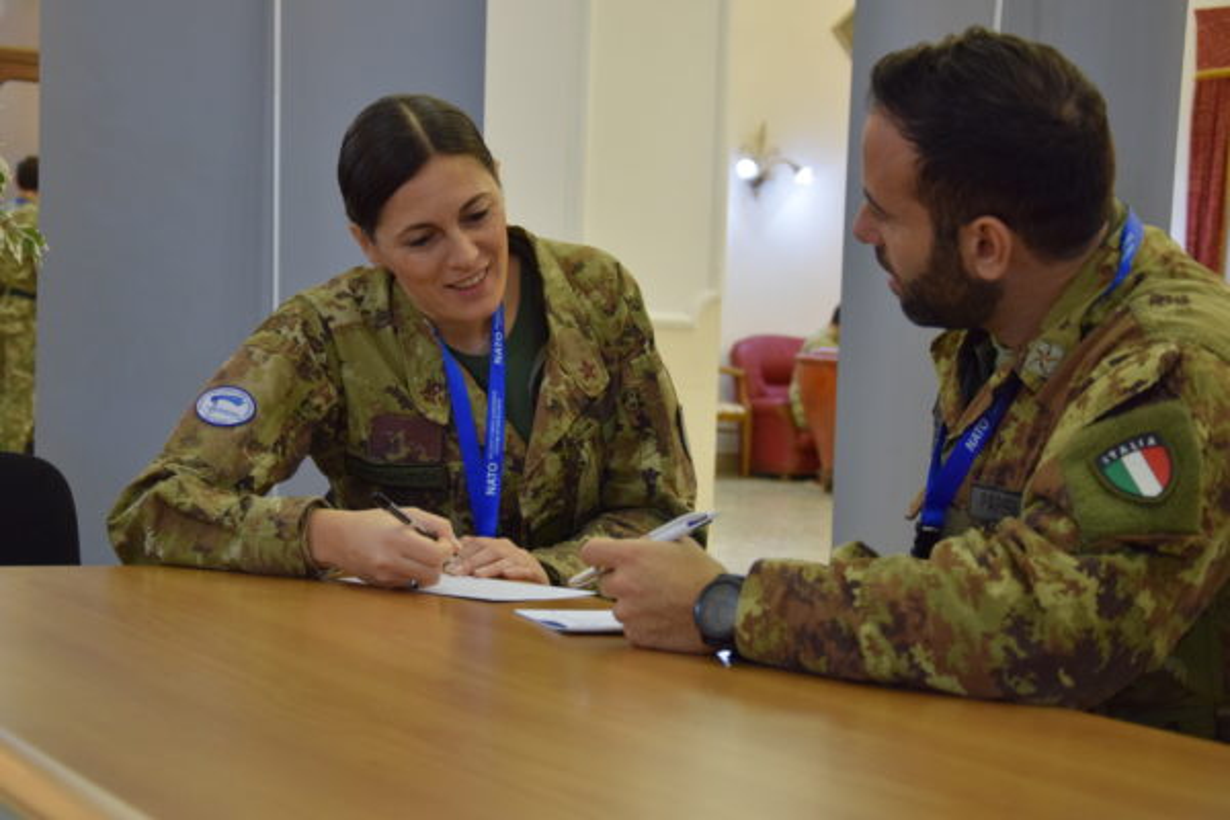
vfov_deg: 21.6
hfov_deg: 31.9
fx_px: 2152
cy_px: 410
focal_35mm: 63
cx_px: 615
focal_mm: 42
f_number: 4.8
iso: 1600
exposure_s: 1/80
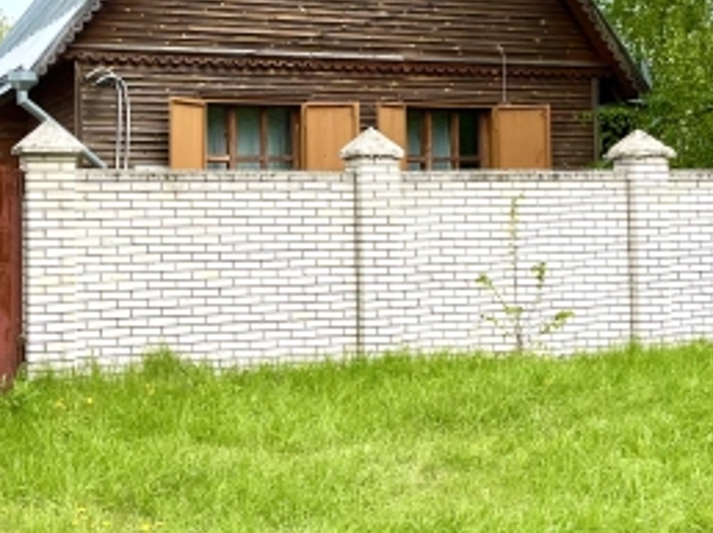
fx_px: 1296
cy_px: 157
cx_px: 321
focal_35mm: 63
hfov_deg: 30.7
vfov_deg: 23.1
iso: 50
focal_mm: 5.1
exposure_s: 1/1890
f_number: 1.6
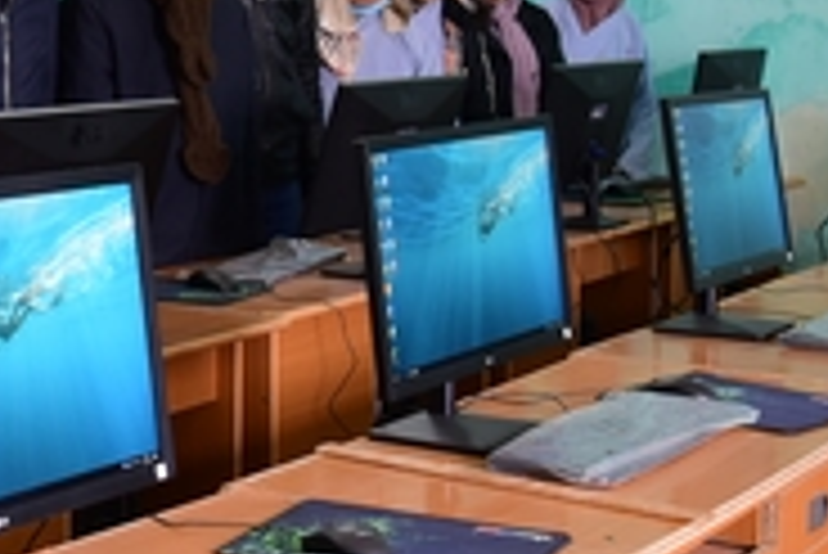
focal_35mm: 85
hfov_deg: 23.1
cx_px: 27
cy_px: 90
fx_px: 1956
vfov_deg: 16.0
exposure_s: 1/40
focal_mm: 24
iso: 1000
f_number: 4
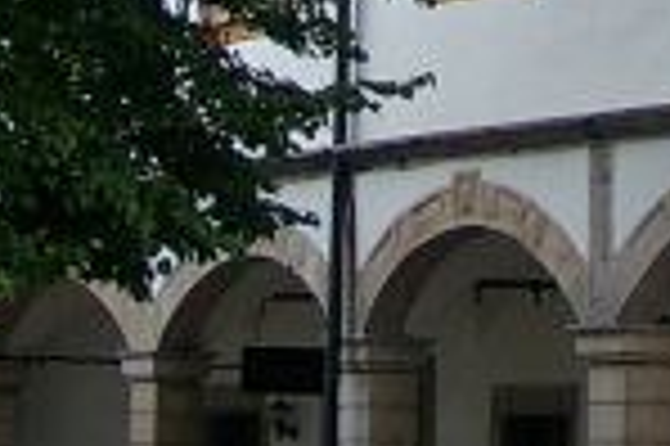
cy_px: -315
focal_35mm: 190
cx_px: 715
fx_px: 3532
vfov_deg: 7.0
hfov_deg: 10.7
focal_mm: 7.13
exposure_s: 1/62.7
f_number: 2
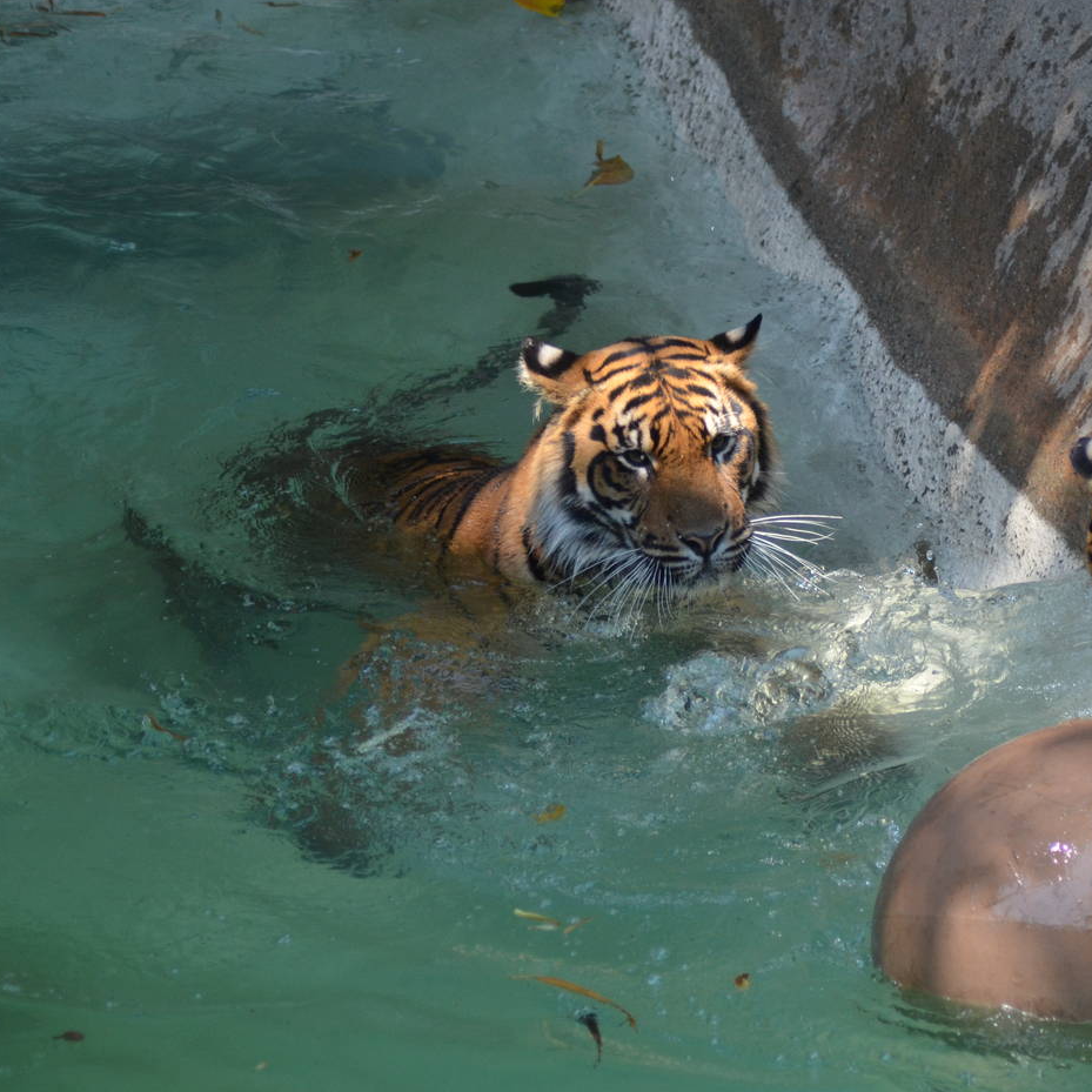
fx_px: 10555
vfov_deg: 5.9
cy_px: 616
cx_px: 857
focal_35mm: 296
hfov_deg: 5.9
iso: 720
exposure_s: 1/1000
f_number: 4.2
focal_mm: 135
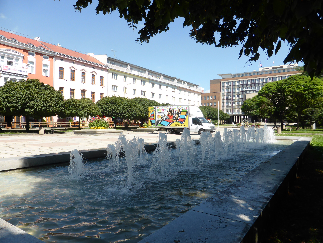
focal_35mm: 25
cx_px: 162
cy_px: 122
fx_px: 233
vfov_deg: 54.9
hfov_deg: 69.4
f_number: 3.3
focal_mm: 4.3
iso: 100
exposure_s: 1/800
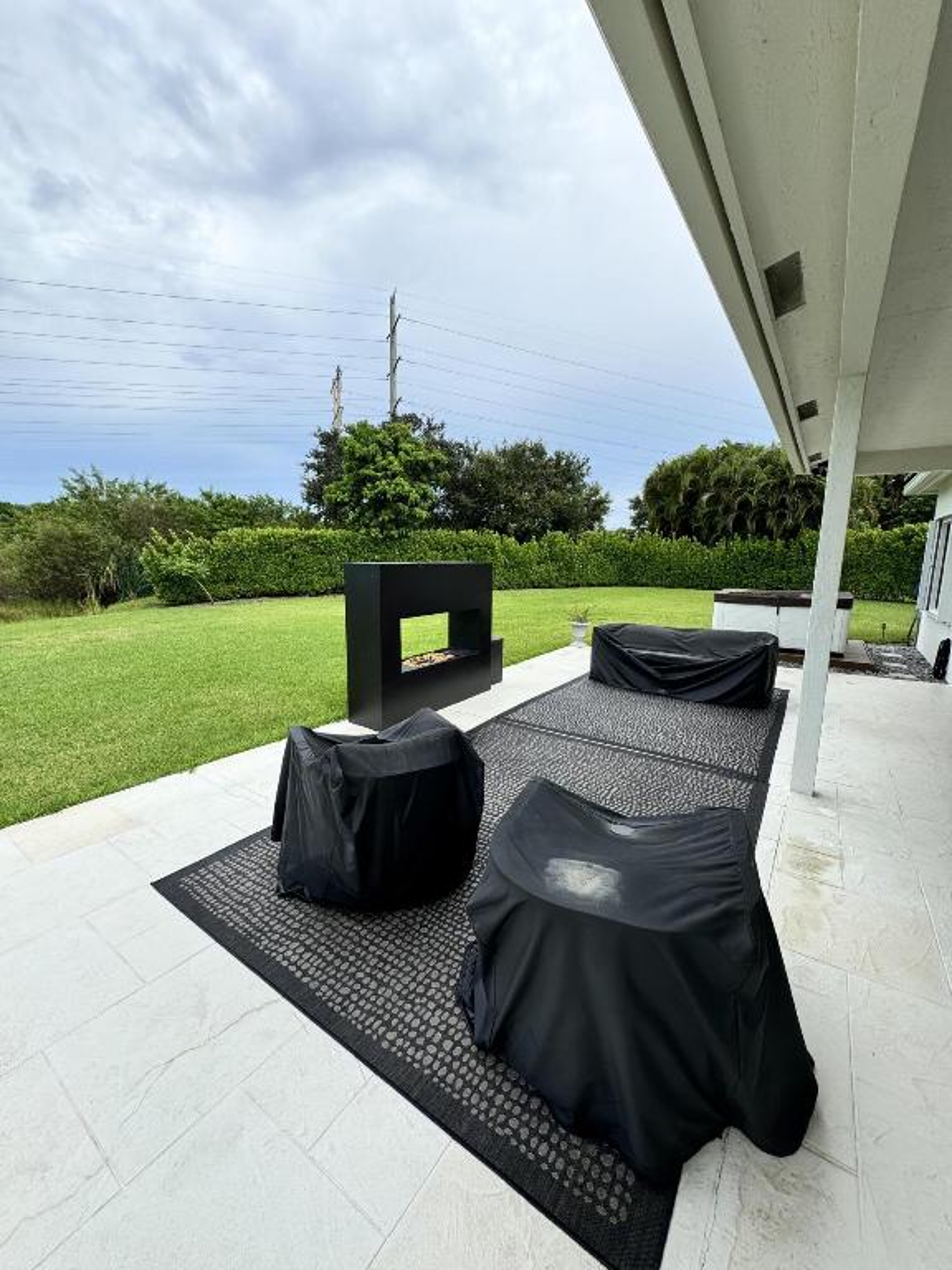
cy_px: 635
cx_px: 476
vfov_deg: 102.1
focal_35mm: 14
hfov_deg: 85.7
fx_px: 513
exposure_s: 1/812
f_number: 2.2
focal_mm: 2.22
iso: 40
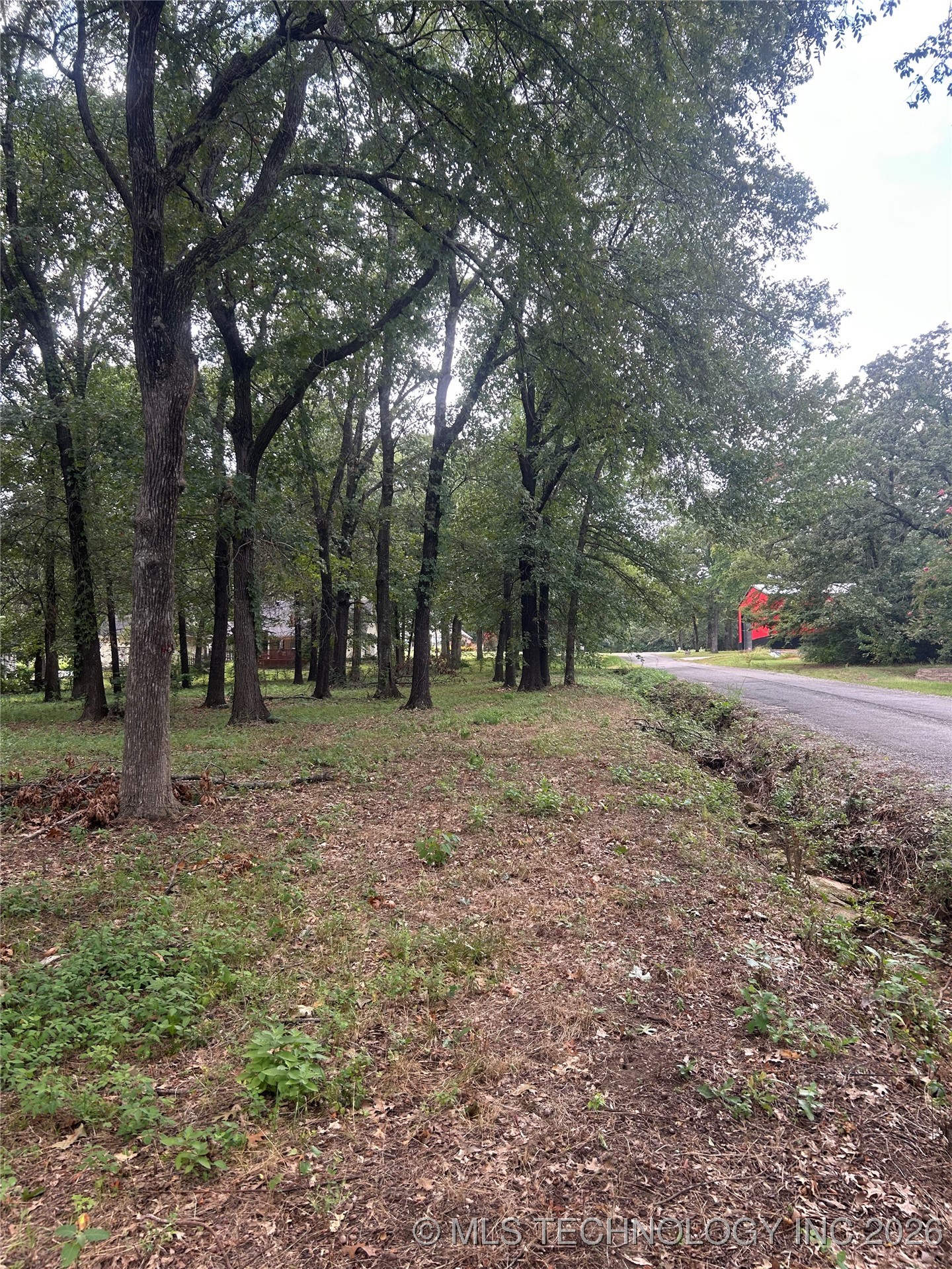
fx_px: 953
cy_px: 634
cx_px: 476
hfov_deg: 53.1
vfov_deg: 67.3
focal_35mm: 26
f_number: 1.5
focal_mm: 5.7
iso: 50
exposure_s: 1/327
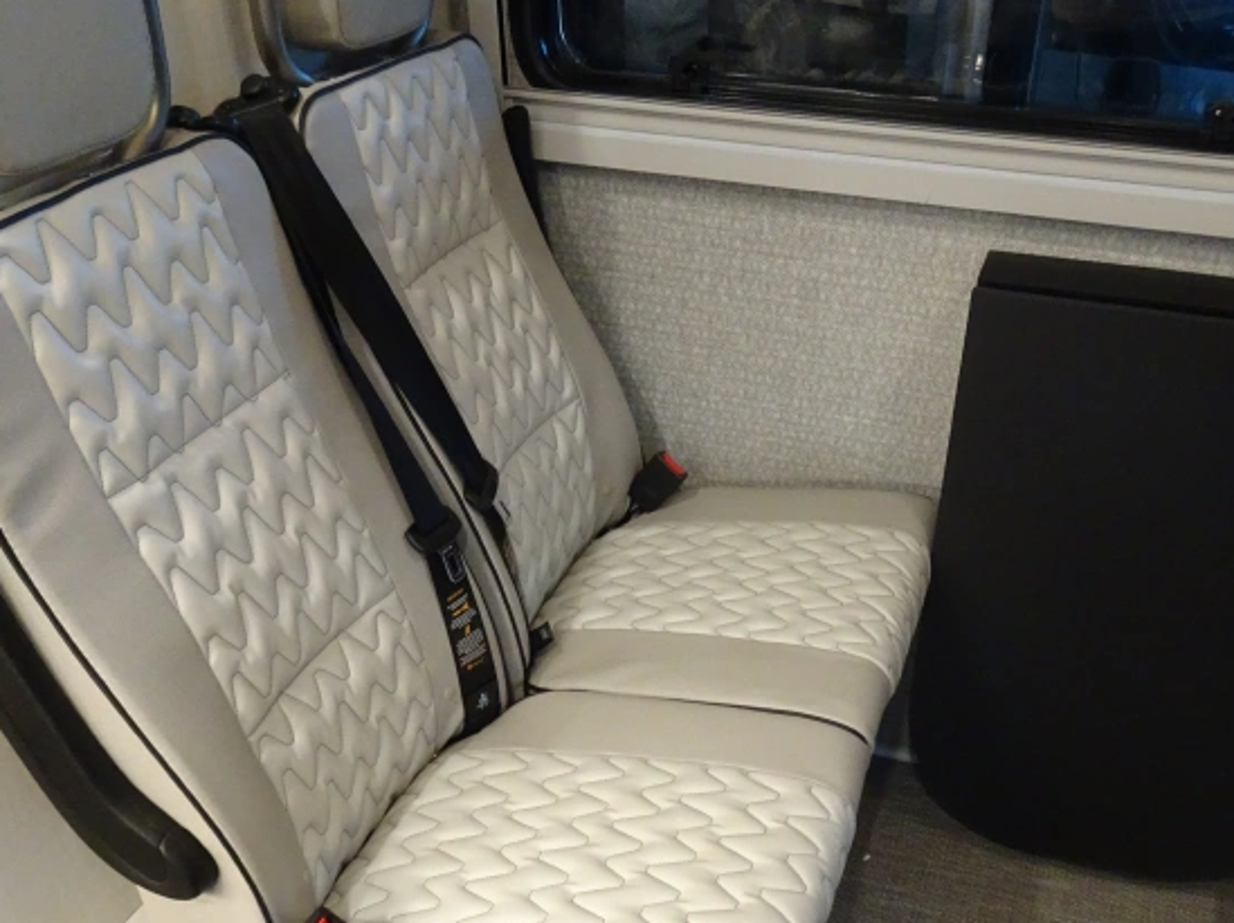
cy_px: 669
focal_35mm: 35
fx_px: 1247
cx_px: 717
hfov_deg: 52.4
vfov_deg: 39.8
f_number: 3.5
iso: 800
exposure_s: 1/30
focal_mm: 4.1
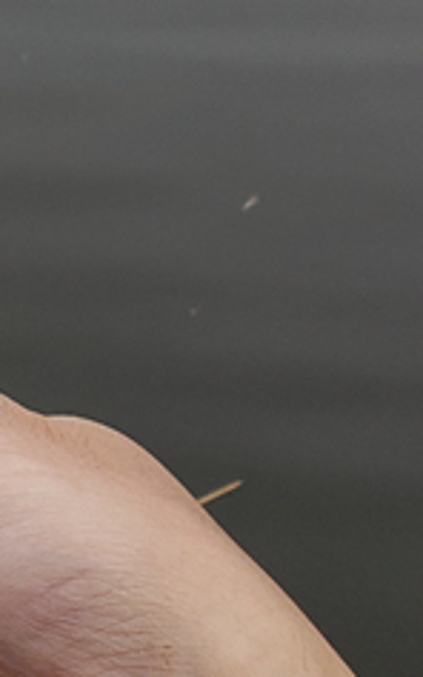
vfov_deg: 15.6
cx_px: -554
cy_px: -446
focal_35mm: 119
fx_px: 2196
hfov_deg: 9.8
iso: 50
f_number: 2.4
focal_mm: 4.3
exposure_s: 1/426
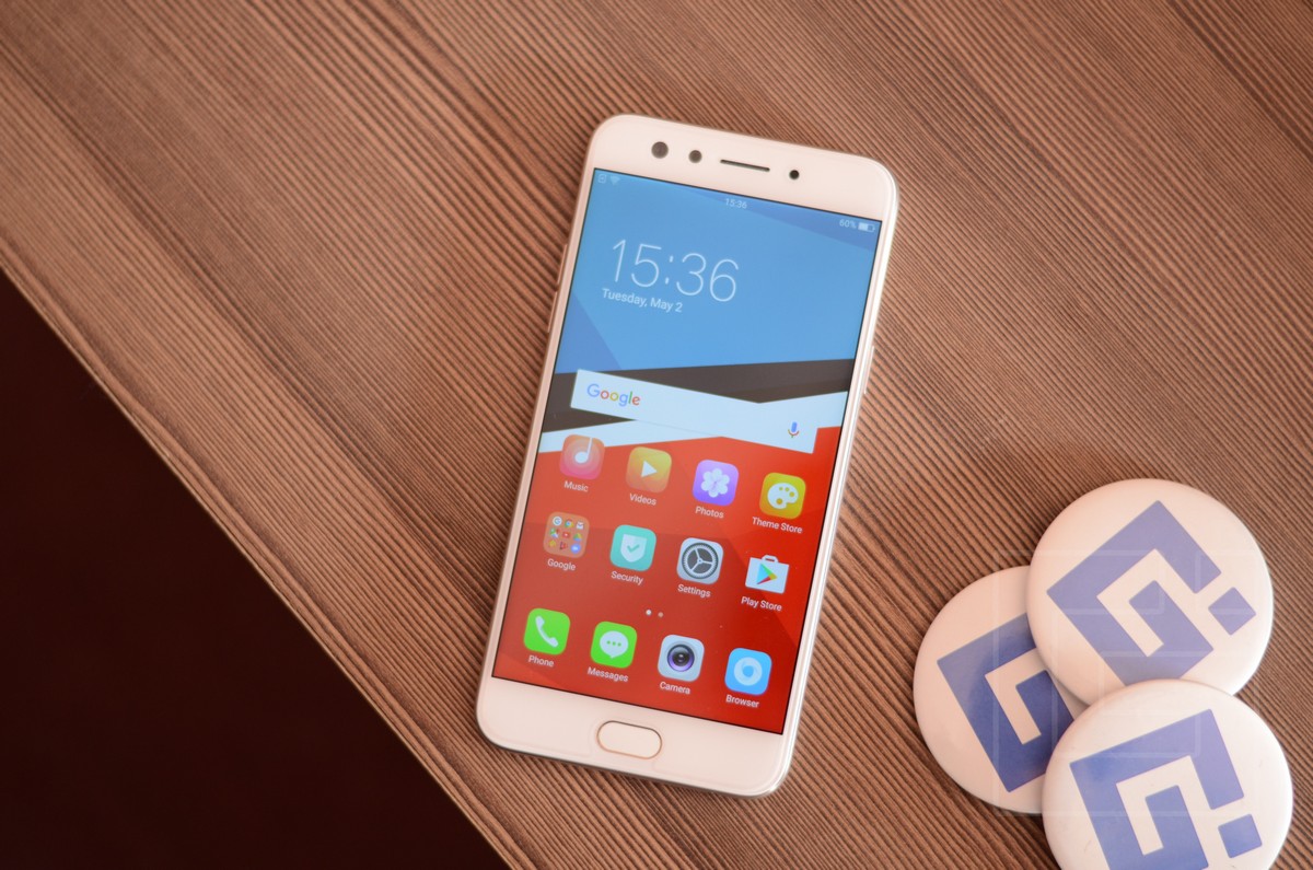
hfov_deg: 27.0
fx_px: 2730
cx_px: 656
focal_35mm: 75
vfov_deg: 18.1
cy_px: 435
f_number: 1.8
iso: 400
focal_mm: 50
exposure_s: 1/80
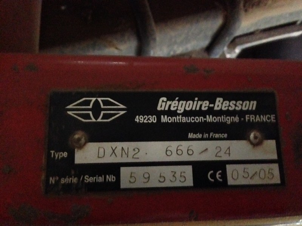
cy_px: 113
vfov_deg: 42.9
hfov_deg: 55.4
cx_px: 151
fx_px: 288
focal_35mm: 33
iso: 3200
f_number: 2.4
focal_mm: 4.12
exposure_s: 1/15
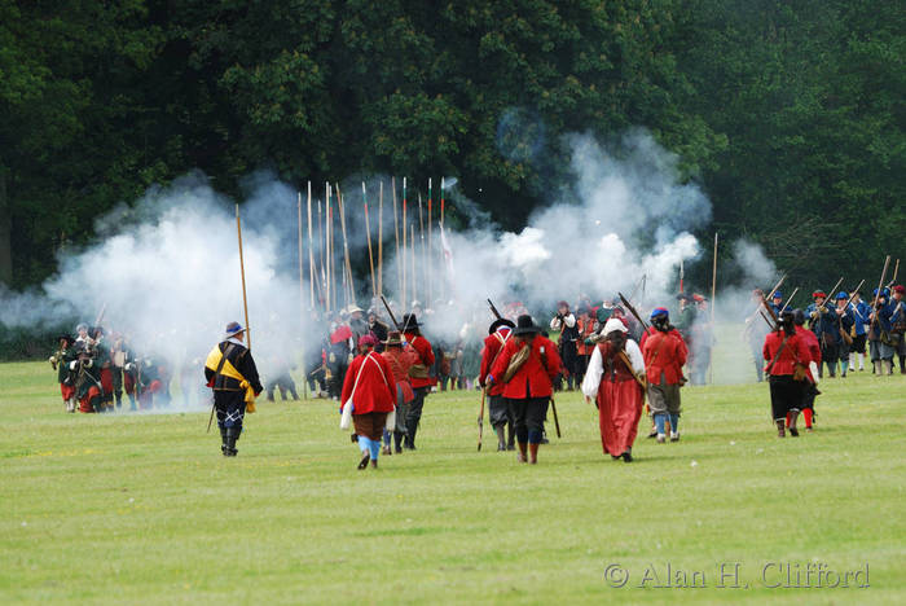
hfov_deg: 5.7
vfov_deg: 3.8
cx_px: 453
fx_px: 9067
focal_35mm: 360
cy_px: 303
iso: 125
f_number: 5.3
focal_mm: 240
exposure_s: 1/320
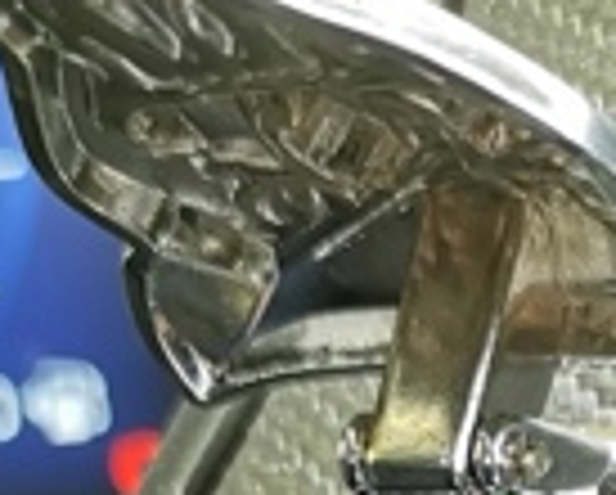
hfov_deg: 12.3
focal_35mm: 154
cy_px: 1102
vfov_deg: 9.2
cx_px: 688
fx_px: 2812
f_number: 1.8
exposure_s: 1/100
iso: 250
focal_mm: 5.58
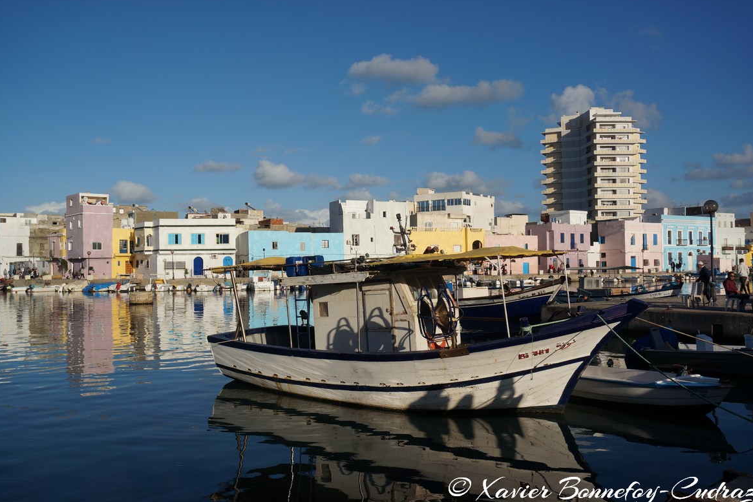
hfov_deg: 57.9
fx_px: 680
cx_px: 376
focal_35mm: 33
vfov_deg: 40.5
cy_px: 255
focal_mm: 21
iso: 100
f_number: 6.3
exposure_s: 1/1000
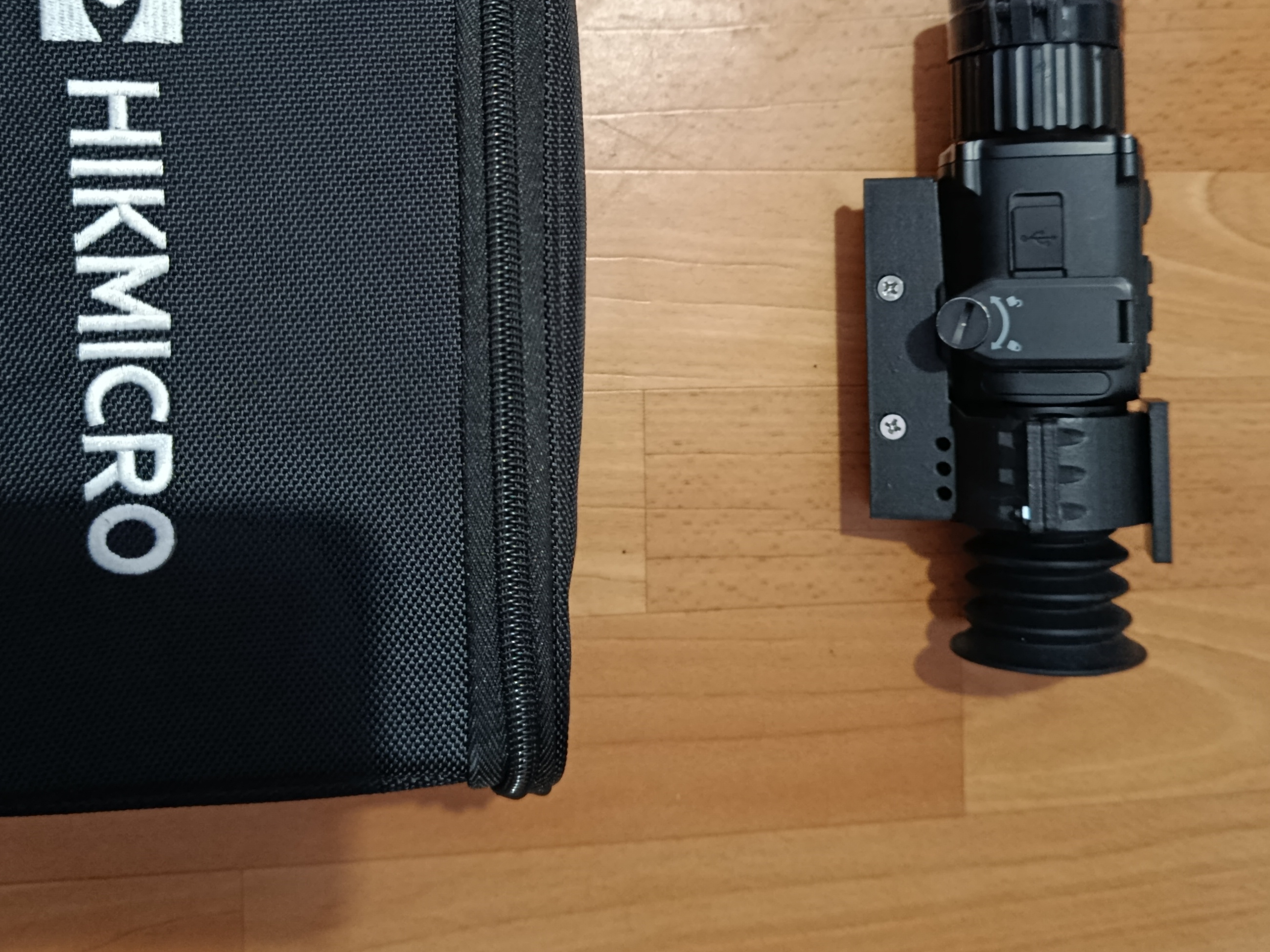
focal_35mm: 37
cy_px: 281
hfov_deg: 50.1
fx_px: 1357
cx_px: 649
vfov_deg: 38.0
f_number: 1.7
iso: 3337
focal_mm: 5.24
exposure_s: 1/20
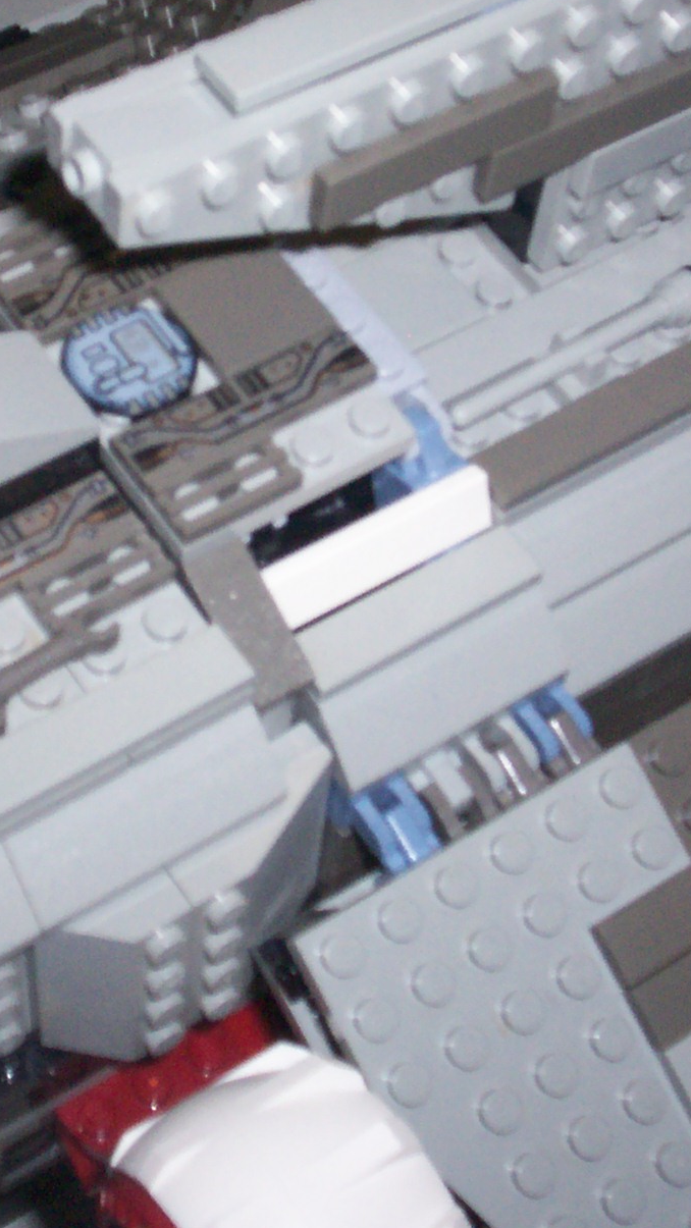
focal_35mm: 75
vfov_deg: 28.1
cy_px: 476
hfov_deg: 16.0
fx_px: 2442
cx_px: 175
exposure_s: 1/64
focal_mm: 5.9
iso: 140
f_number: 4.5
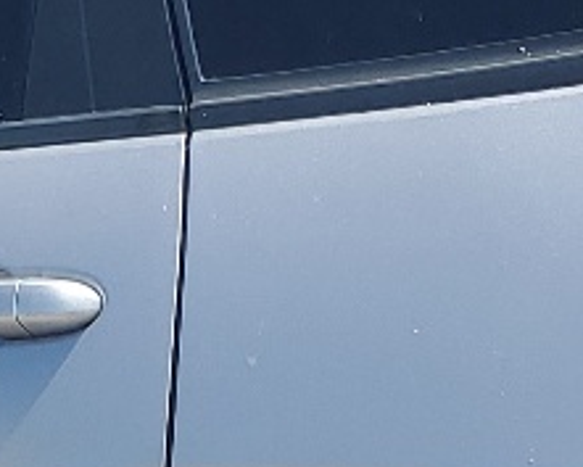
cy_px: 525
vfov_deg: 8.3
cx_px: 34
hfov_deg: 10.4
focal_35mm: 184
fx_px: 3176
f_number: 1.5
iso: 50
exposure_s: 1/2500
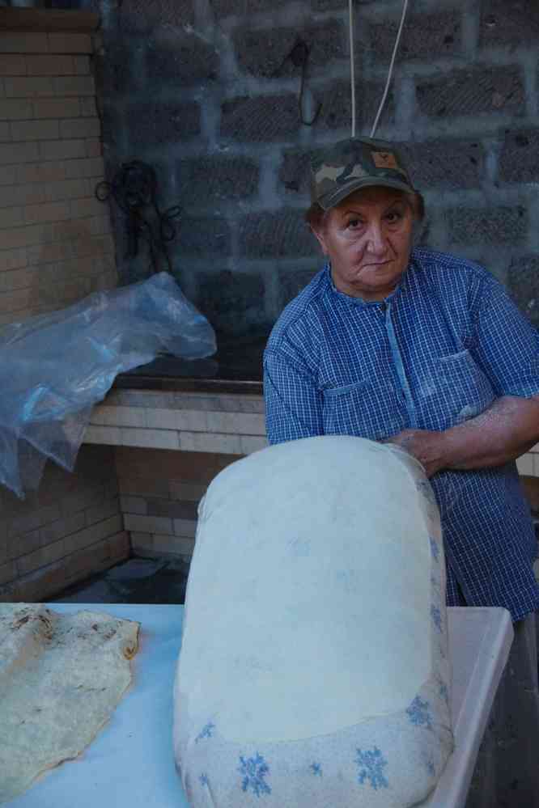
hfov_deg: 21.2
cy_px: 404
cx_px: 270
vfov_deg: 31.4
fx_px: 1437
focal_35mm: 64
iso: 3200
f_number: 4.5
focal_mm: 42.5
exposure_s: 1/50
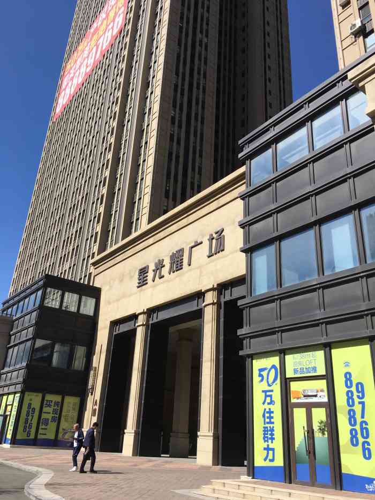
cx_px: 188
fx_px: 419
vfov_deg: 61.7
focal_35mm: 29
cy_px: 250
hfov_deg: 48.2
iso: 25
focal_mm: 4.15
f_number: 2.2
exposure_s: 1/1789
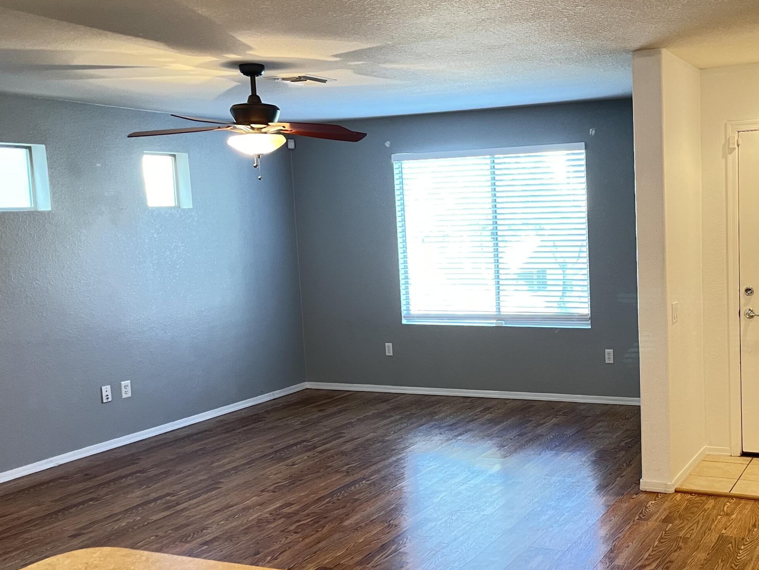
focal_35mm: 40
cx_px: 576
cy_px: 311
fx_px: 877
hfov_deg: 45.1
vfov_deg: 35.9
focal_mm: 4.2
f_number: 1.6
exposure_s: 1/60
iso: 400
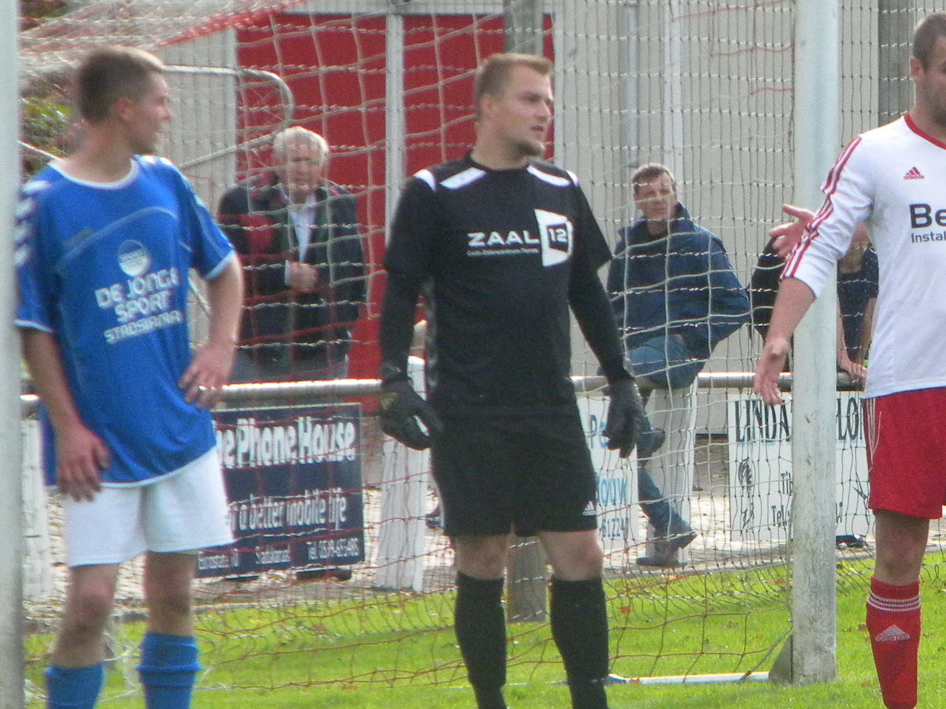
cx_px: 887
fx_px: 13008
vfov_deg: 3.1
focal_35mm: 476
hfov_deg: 4.2
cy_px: 376
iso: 351
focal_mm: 41
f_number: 5.4
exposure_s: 1/500
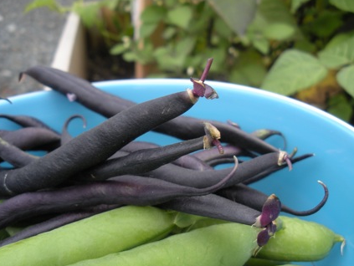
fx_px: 409
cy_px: 145
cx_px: 172
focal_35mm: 40
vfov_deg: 36.0
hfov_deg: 46.8
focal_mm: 6.3
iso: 107
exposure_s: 1/59.8
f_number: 3.5
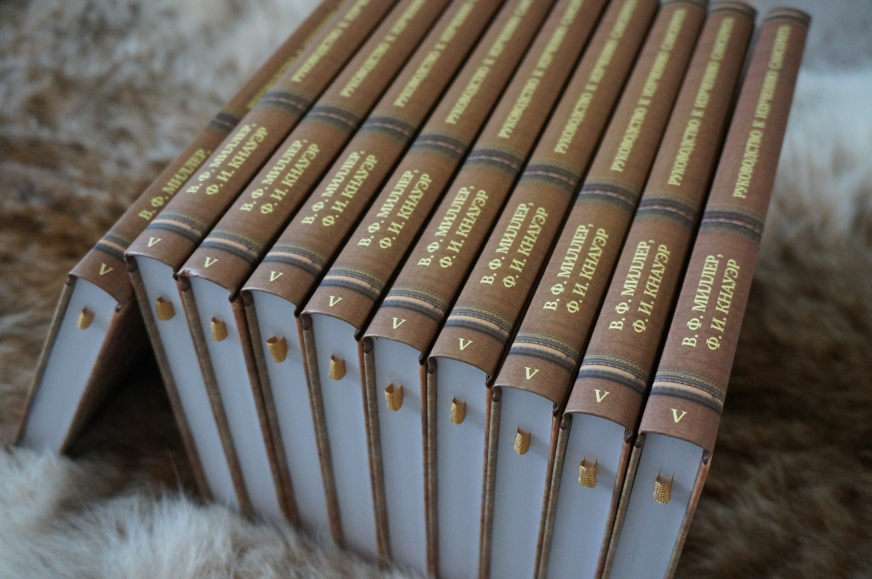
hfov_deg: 49.6
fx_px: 944
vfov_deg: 34.1
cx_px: 436
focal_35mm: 39
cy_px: 290
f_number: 4.5
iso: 3200
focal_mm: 26
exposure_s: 1/125
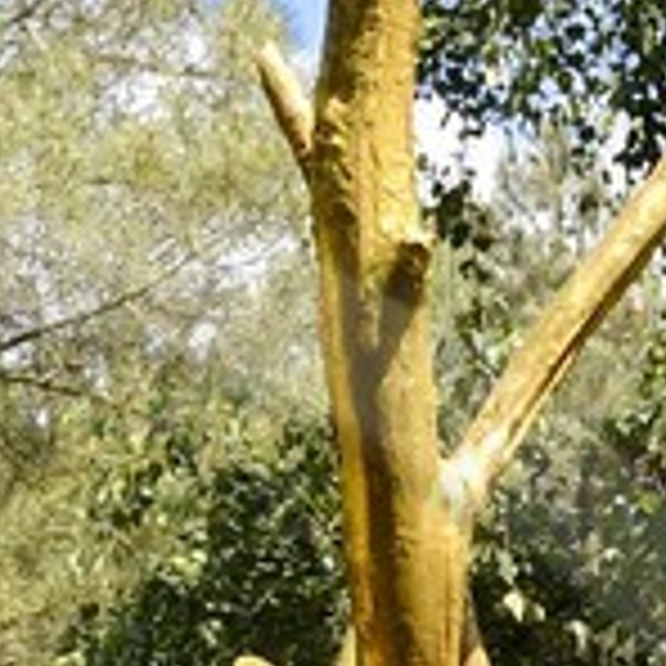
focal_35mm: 285
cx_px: -252
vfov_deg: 5.9
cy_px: 1544
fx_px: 6204
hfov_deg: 6.1
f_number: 7.1
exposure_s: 1/200
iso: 200
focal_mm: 31
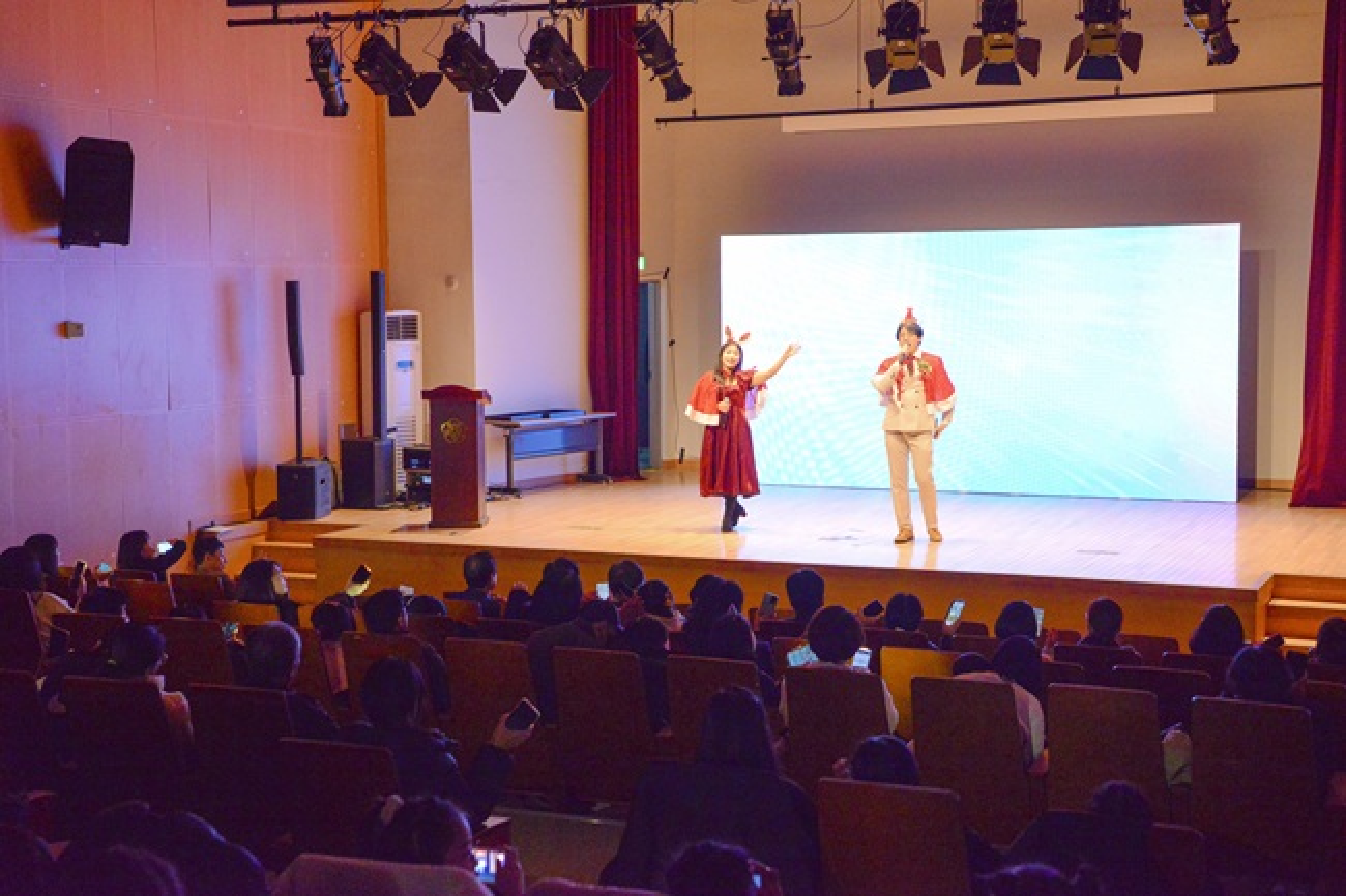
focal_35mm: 50
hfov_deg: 39.6
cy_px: 448
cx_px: 673
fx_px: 1869
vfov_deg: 27.0
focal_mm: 50
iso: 4000
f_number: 5
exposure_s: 1/200
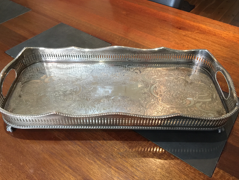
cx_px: 116
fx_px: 207
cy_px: 90
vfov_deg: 46.8
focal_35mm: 30
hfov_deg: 60.0
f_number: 2.2
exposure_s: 1/10
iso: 100
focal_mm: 4.15
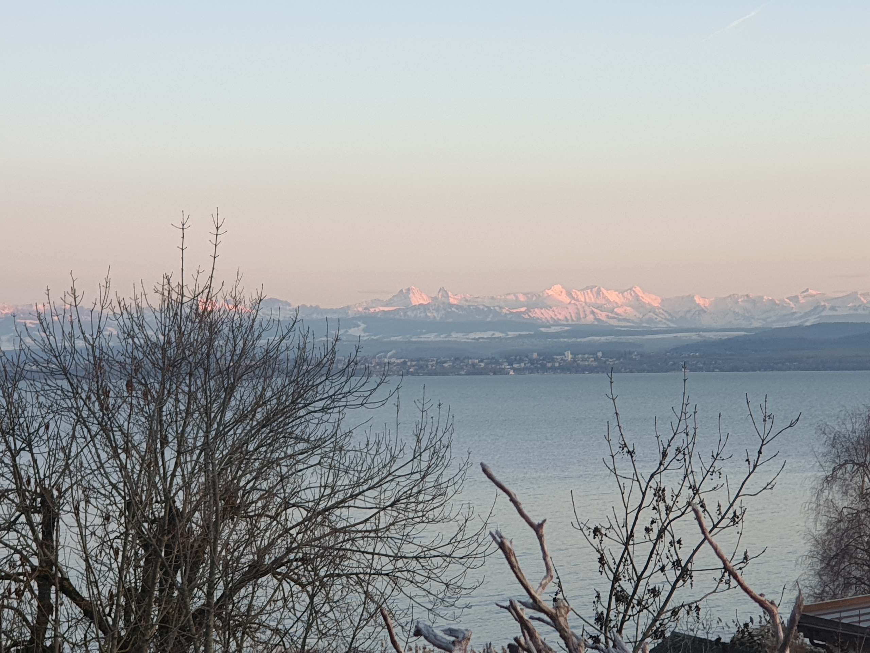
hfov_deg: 36.8
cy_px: 326
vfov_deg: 28.0
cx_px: 435
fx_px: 1307
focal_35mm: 52
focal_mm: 6
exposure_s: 1/33
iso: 32
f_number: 2.4
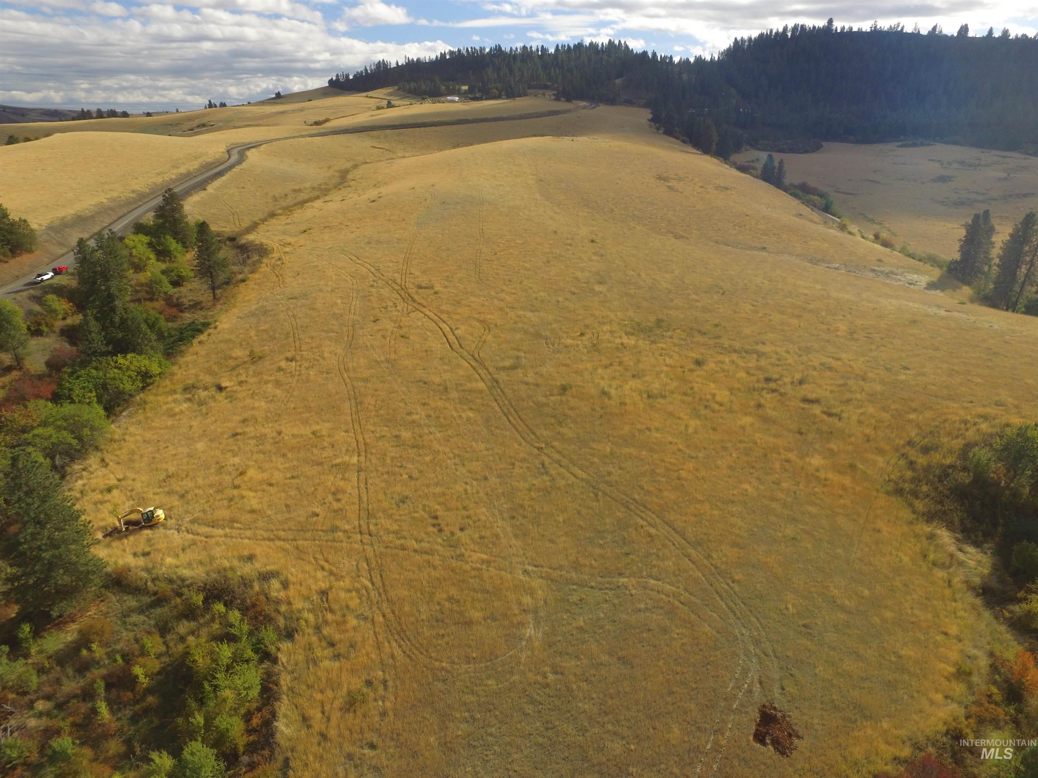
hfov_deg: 81.7
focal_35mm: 20
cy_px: 389
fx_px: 600
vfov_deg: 66.0
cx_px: 519
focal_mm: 3.61
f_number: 2.8
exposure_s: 1/493
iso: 100
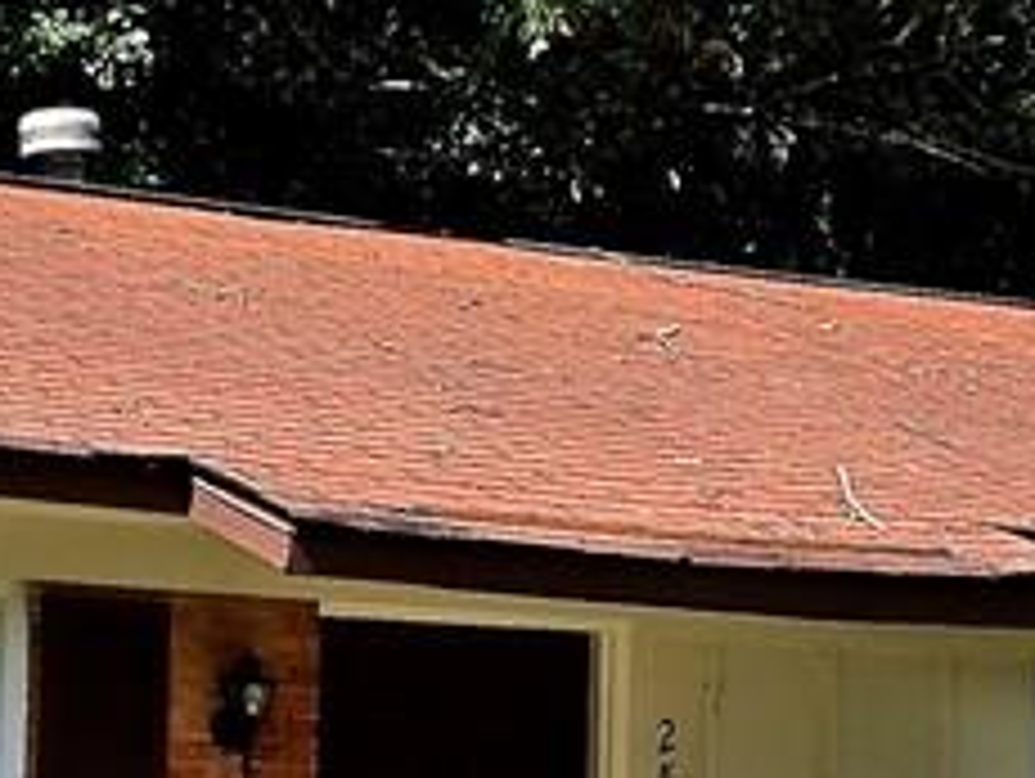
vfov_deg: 11.4
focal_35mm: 129
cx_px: 405
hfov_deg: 15.3
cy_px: 720
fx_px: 3861
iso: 32
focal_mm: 4.15
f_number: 2.2
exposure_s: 1/860
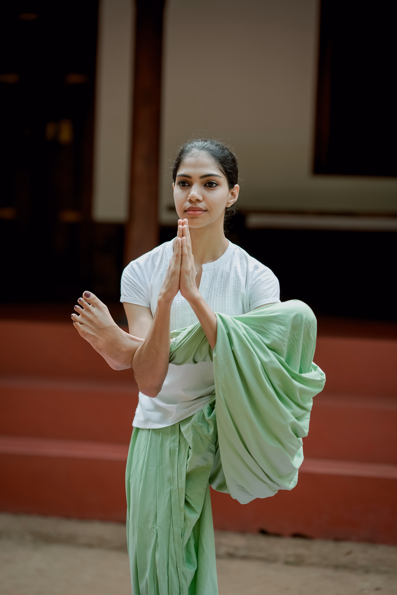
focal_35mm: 85
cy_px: 298
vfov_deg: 23.9
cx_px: 198
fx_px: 1406
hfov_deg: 16.1
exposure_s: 1/250
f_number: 2
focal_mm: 85
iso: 200
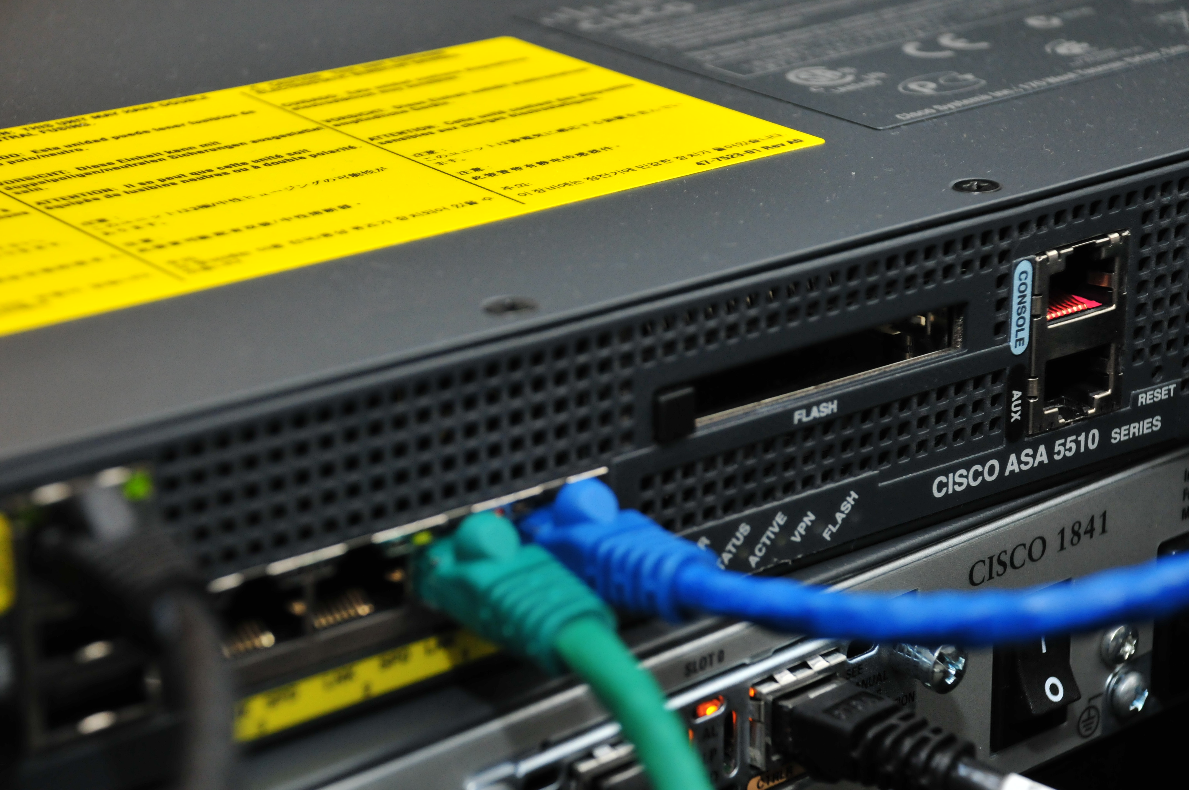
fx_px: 3464
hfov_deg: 19.5
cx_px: 594
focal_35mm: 105
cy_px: 395
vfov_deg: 13.0
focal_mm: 70
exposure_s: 1/60
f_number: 5.6
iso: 800
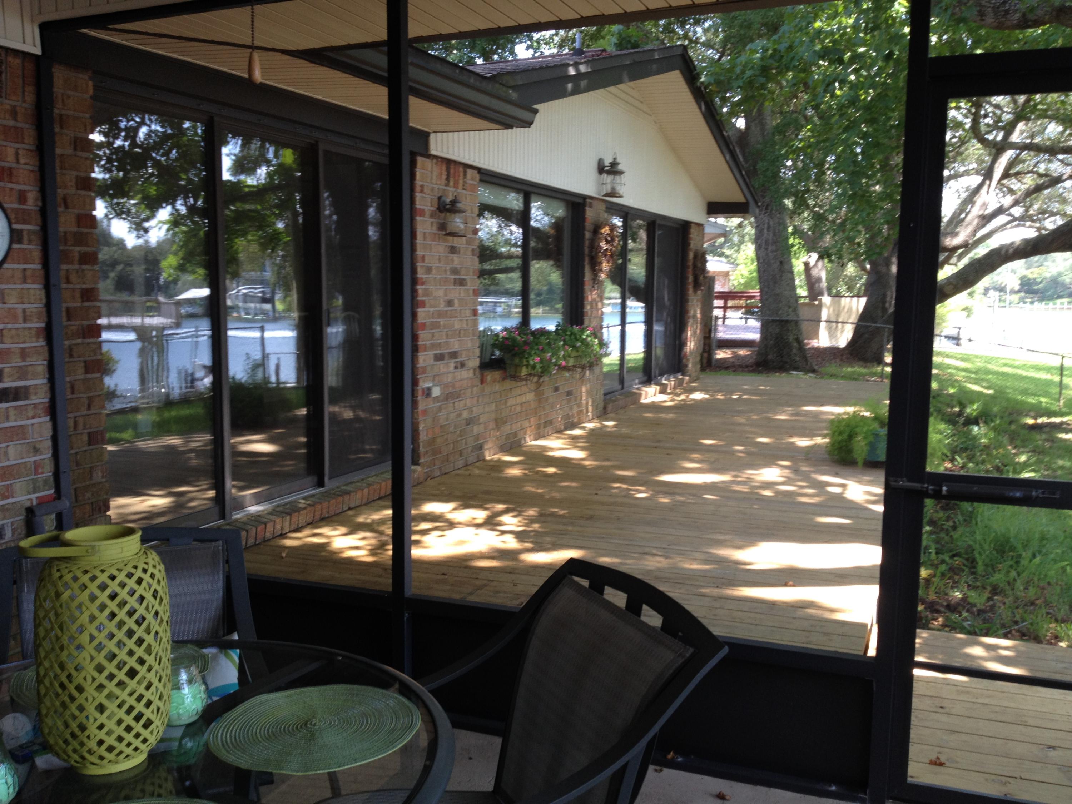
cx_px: 536
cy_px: 402
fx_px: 1084
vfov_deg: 40.7
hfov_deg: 52.6
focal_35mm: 35
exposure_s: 1/60
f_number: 2.4
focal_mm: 4.28
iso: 50
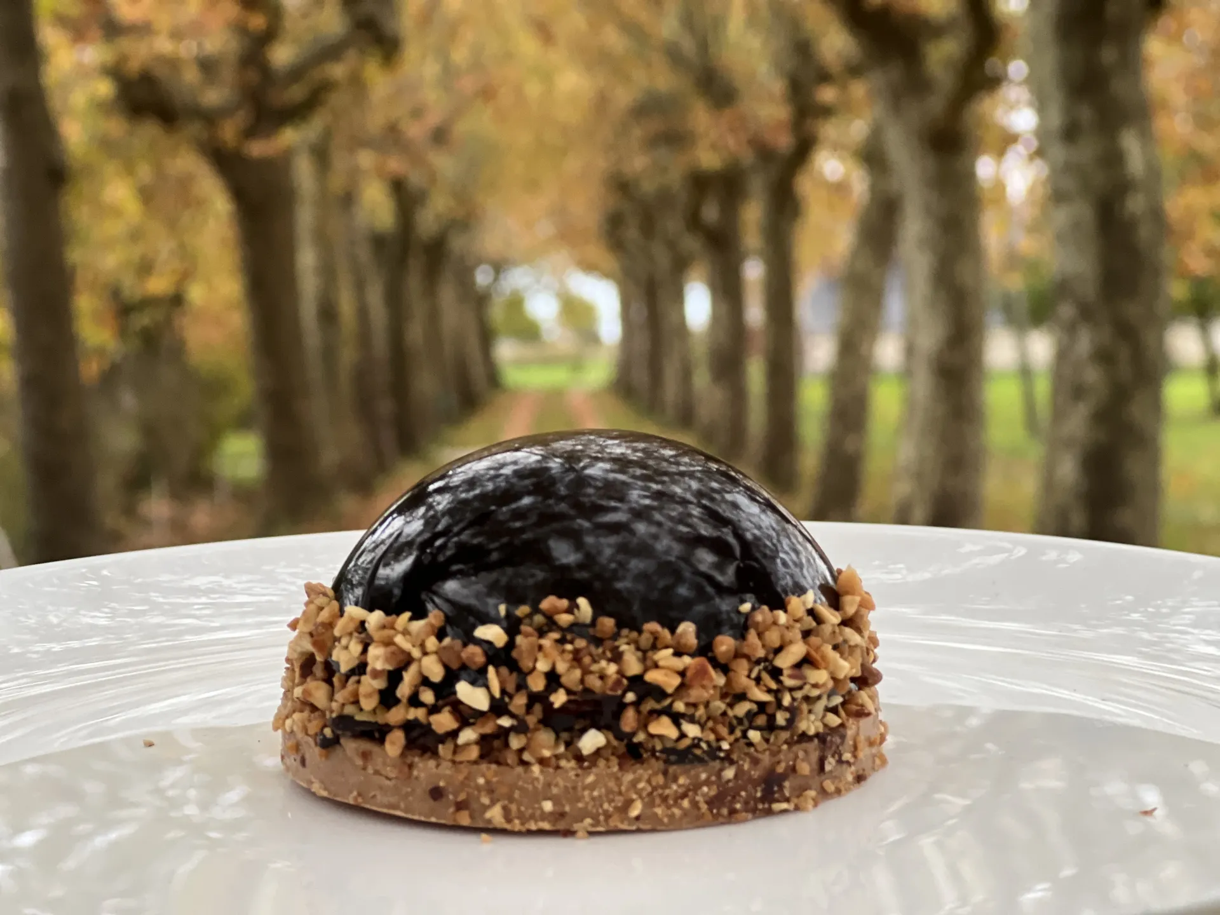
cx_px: 610
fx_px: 2714
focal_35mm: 77
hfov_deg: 25.3
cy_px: 458
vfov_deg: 19.1
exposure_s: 1/40
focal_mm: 9
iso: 250
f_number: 2.8
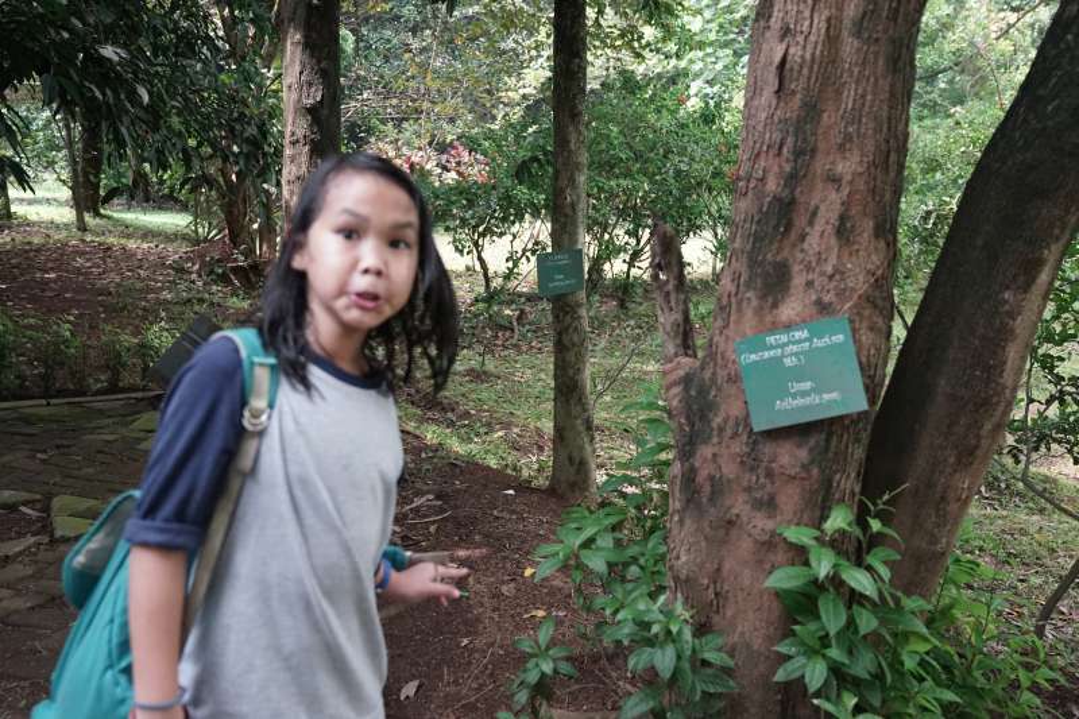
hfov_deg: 54.4
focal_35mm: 35
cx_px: 540
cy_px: 360
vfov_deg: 37.8
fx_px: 1049
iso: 3200
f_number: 4
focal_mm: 35
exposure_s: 1/200
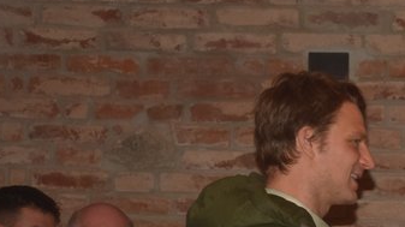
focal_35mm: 194
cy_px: 316
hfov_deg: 11.0
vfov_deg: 6.2
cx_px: 428
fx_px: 2082
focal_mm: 52
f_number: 4.8
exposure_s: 1/60
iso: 400
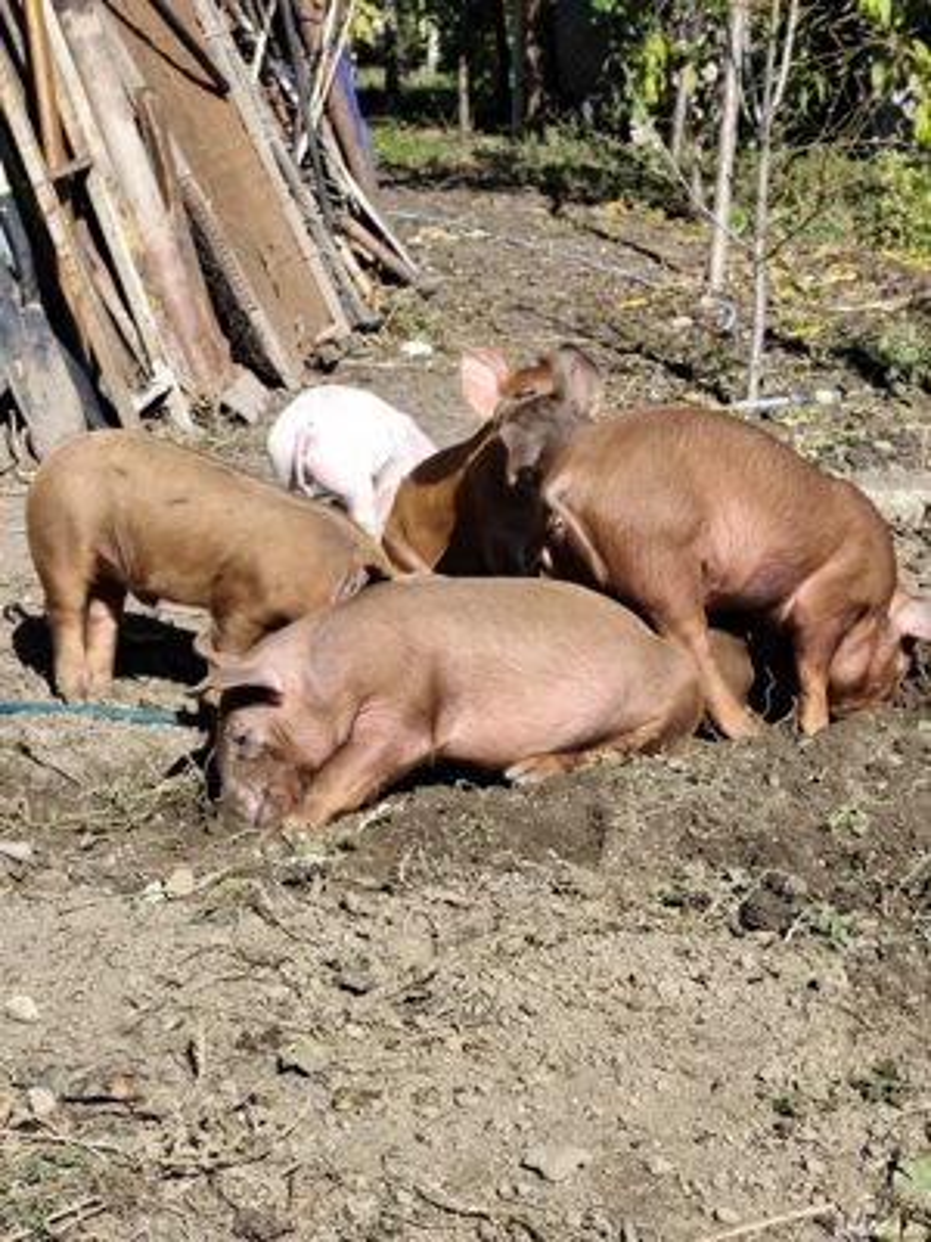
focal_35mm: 68
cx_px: 466
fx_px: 2438
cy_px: 621
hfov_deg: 21.6
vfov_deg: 28.6
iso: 50
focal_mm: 6.19
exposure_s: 1/603
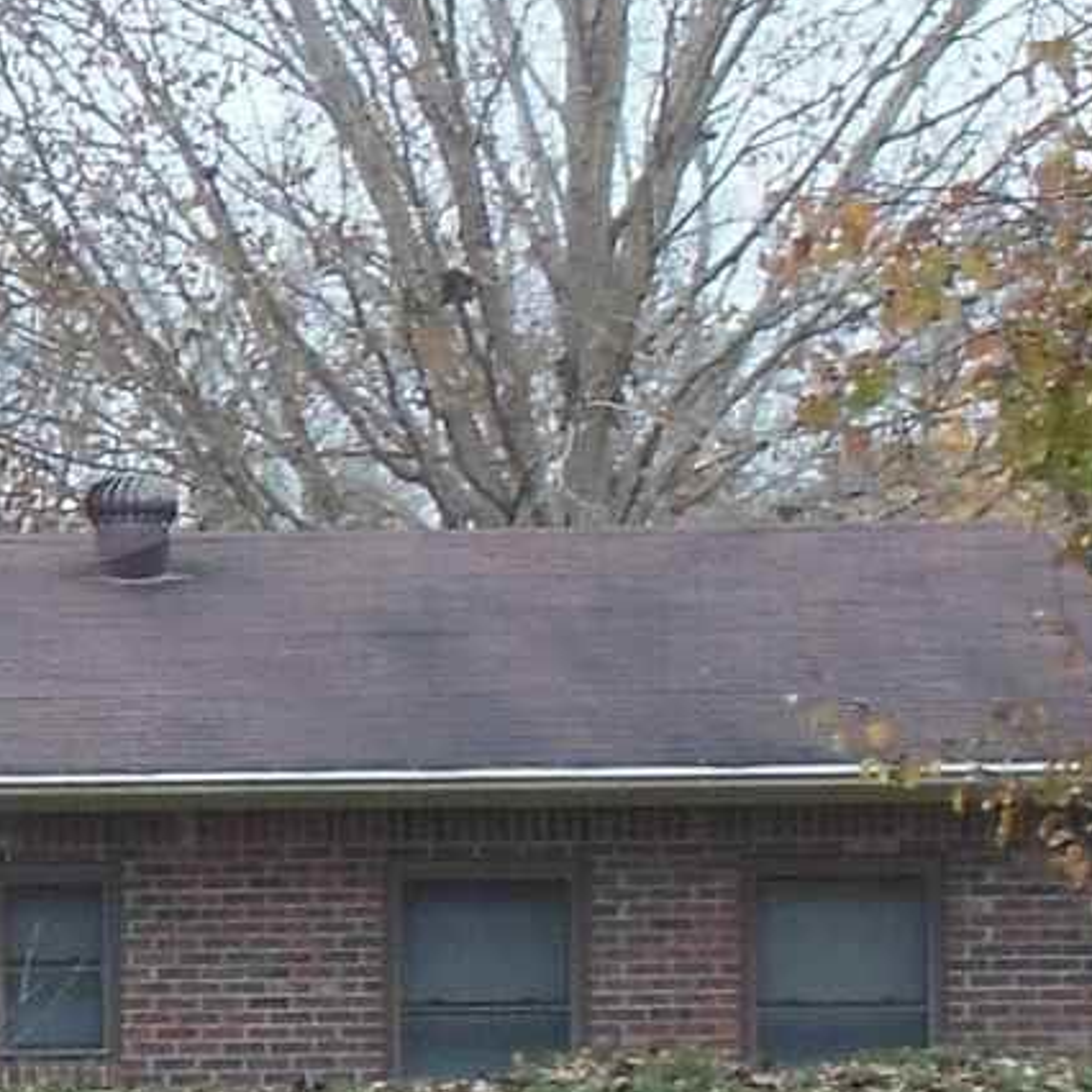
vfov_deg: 9.4
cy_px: 984
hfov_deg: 8.8
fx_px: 6603
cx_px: -1295
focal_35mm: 185
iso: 125
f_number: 3.3
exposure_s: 1/320
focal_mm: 5.2
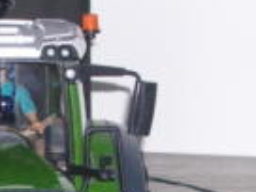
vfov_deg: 4.7
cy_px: 285
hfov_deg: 6.2
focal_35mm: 317
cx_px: -56
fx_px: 2344
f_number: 4.1
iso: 109
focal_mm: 13
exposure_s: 1/60.1
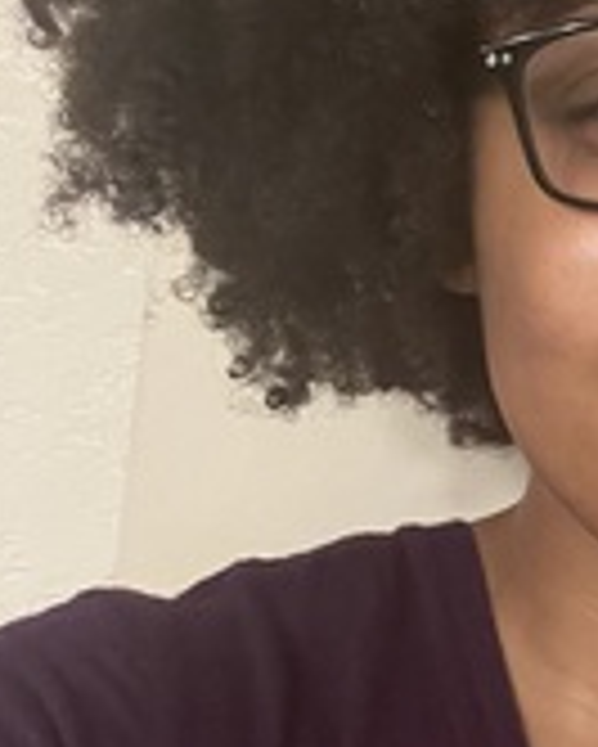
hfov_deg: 16.7
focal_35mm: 88
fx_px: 1945
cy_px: 310
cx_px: 740
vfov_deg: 21.7
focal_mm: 2.71
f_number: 2.2
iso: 500
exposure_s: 1/30
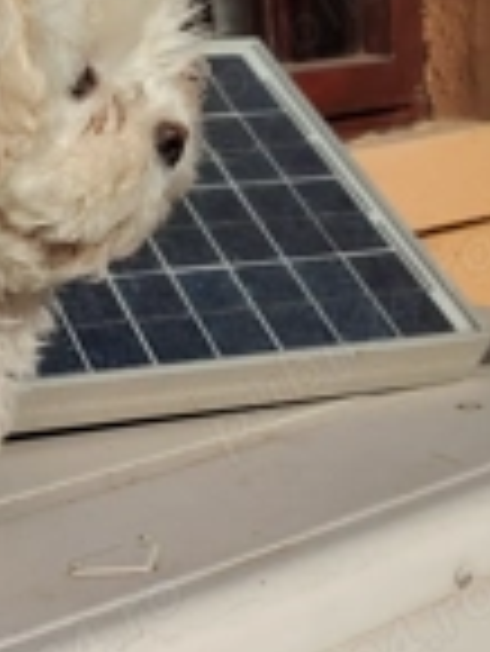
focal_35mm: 66
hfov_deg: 20.6
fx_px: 1244
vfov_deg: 29.2
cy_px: 414
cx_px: -121
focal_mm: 5.25
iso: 119
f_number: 1.75
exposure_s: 1/1346
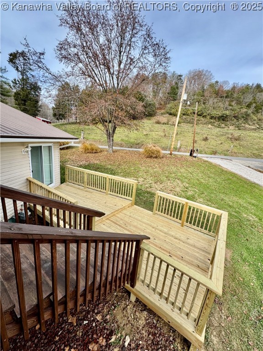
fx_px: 142
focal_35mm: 14
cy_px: 176
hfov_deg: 85.7
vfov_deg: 102.1
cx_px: 132
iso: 40
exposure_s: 1/610
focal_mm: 2.22
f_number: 2.2
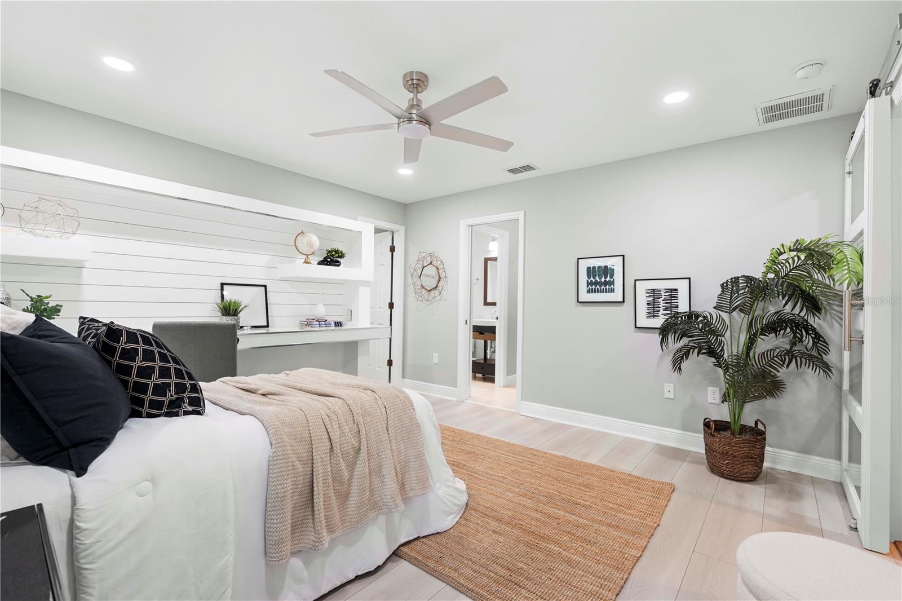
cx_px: 451
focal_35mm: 16
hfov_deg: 96.7
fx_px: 401
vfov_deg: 73.7
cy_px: 300
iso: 250
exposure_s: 1/1.67
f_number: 8
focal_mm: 16
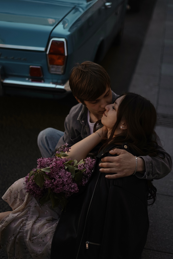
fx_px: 382
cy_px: 132
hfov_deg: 25.5
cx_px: 84
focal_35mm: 53
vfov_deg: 37.5
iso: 80
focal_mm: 50
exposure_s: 1/1250
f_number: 1.8
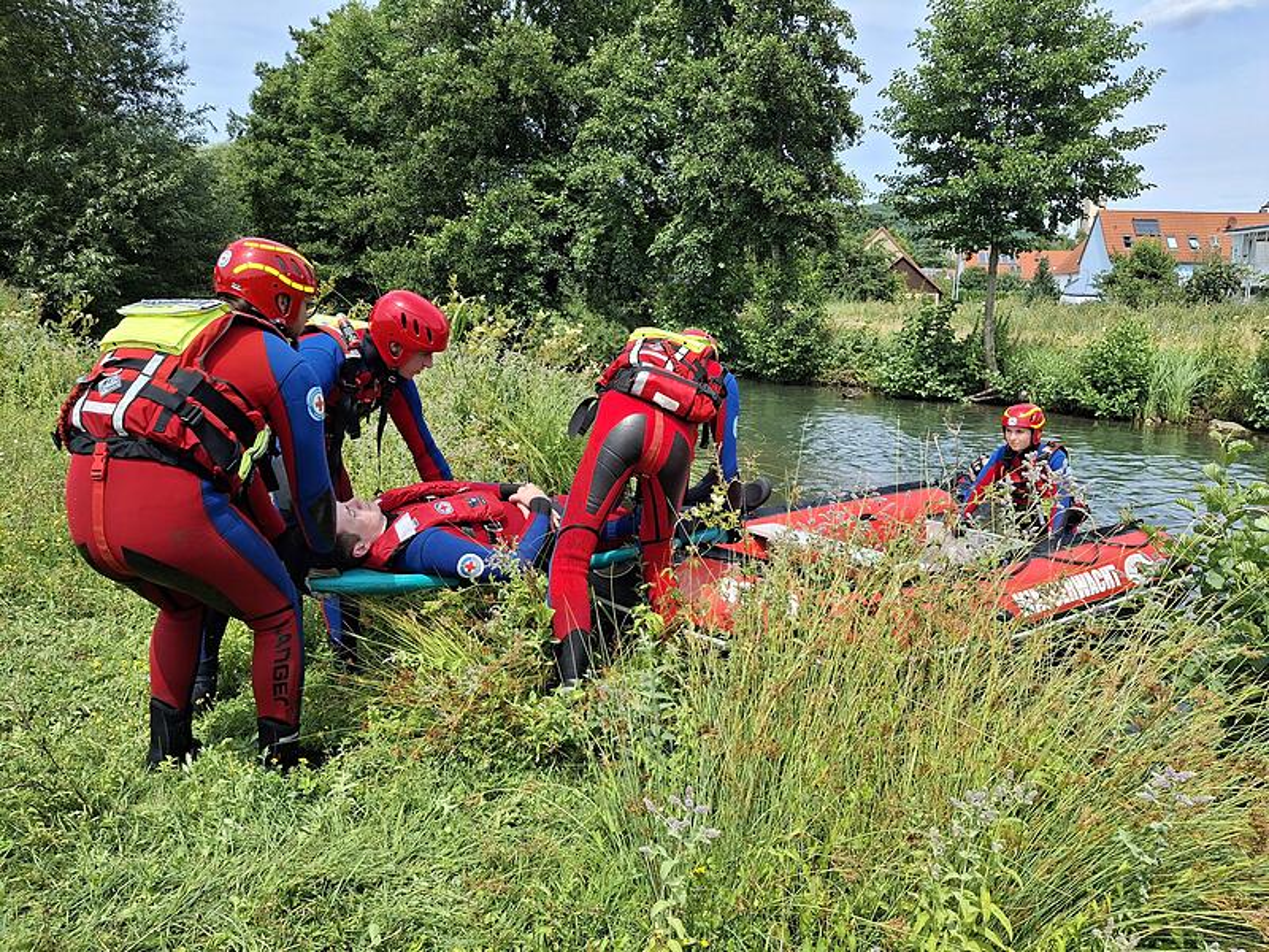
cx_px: 634
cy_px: 476
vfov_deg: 54.9
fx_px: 916
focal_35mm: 25
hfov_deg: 69.4
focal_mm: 4.69
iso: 32
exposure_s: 1/1575
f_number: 1.8
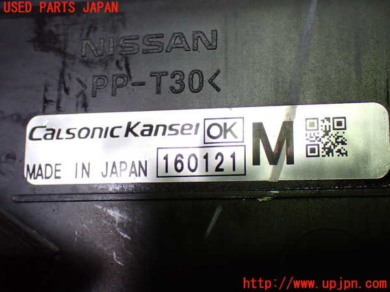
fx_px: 608
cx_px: 195
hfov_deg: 35.5
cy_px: 146
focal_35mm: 54
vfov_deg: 27.0
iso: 800
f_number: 3.3
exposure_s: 1/125
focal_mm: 9.65
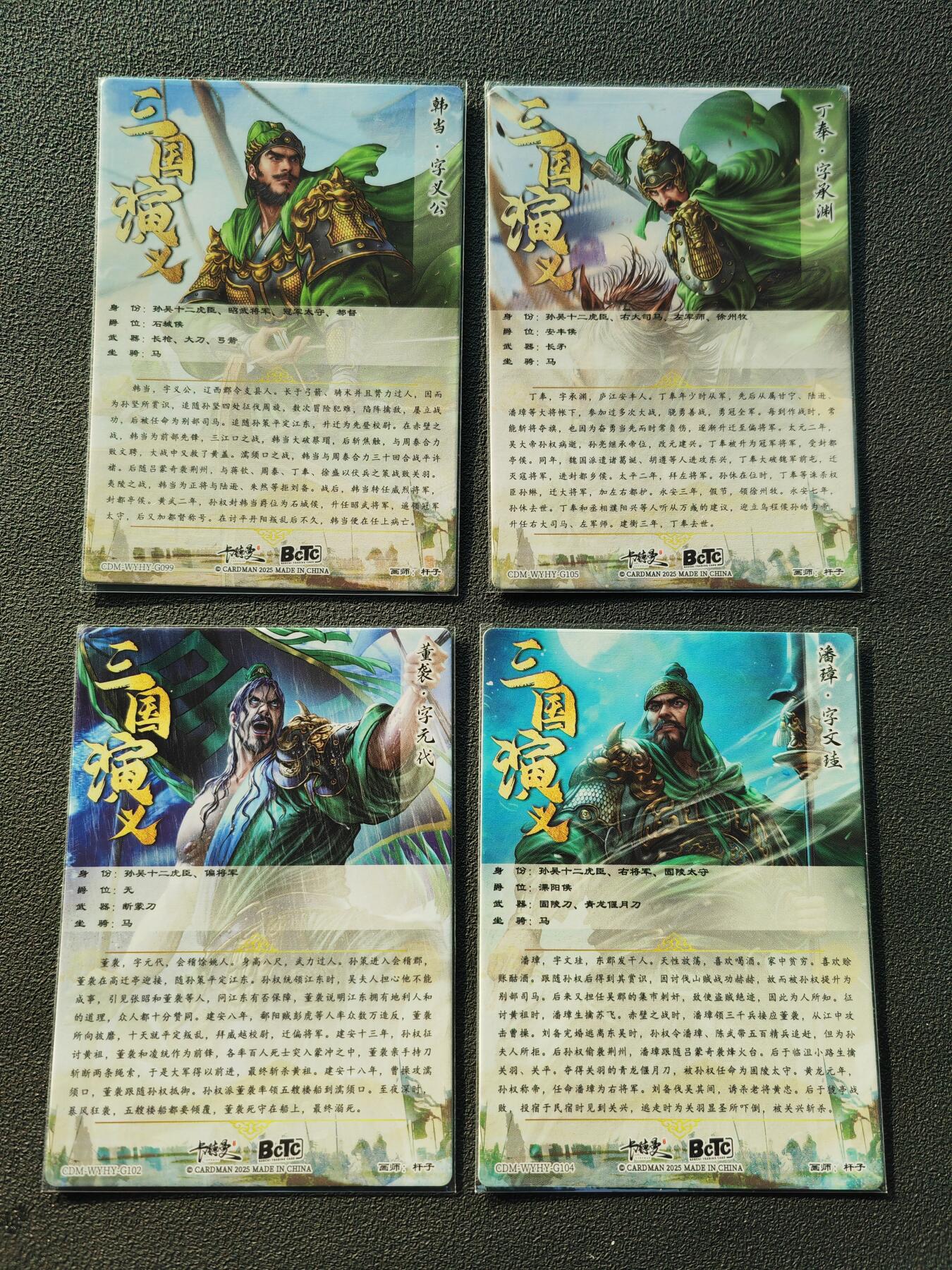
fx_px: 990
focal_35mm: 27
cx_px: 476
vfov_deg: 65.3
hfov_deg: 51.4
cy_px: 635
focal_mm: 5.53
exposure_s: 1/100
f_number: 1.8
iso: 200
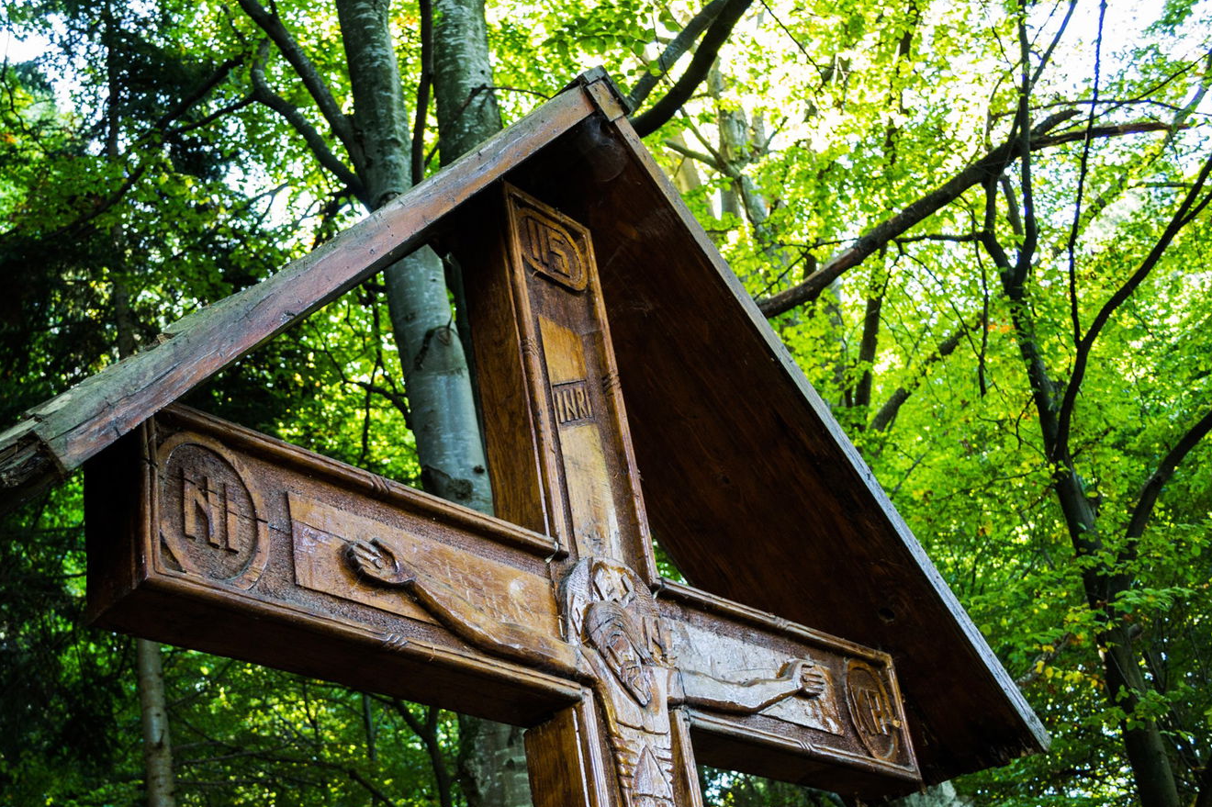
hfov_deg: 48.4
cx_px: 527
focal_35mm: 40
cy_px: 476
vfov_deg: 33.3
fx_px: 1346
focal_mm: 22
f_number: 4
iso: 400
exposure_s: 1/30
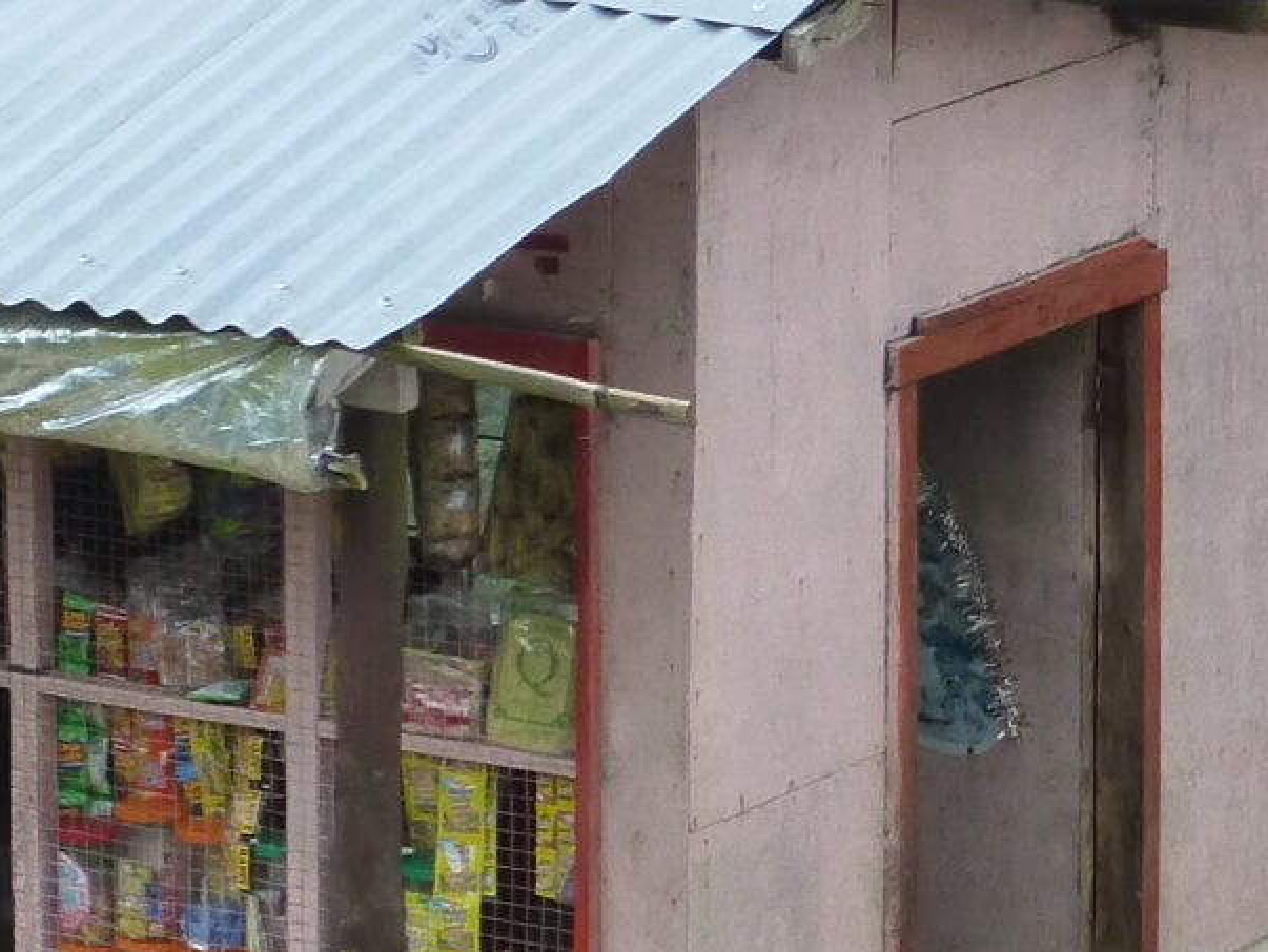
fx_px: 9640
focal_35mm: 263
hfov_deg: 7.4
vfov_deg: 5.7
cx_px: -747
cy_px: 387
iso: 160
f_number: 4.8
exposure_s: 1/320
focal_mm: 11
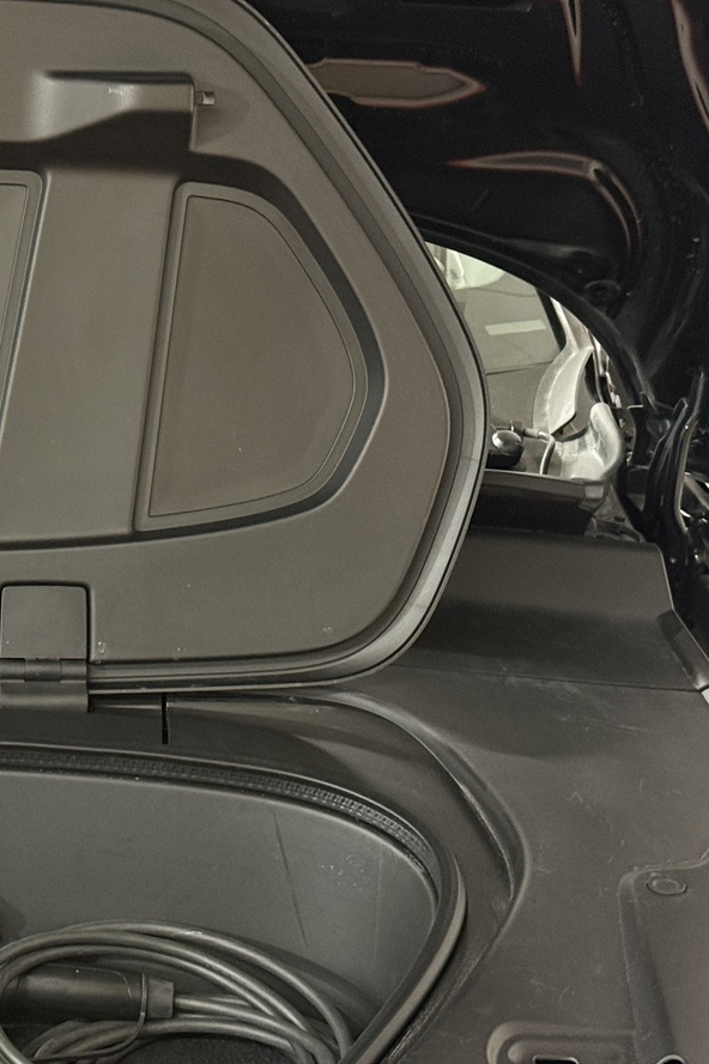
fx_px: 2393
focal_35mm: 81
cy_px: 549
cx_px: -150
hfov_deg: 16.2
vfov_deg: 25.1
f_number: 1.78
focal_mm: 6.76
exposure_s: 1/33
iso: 400
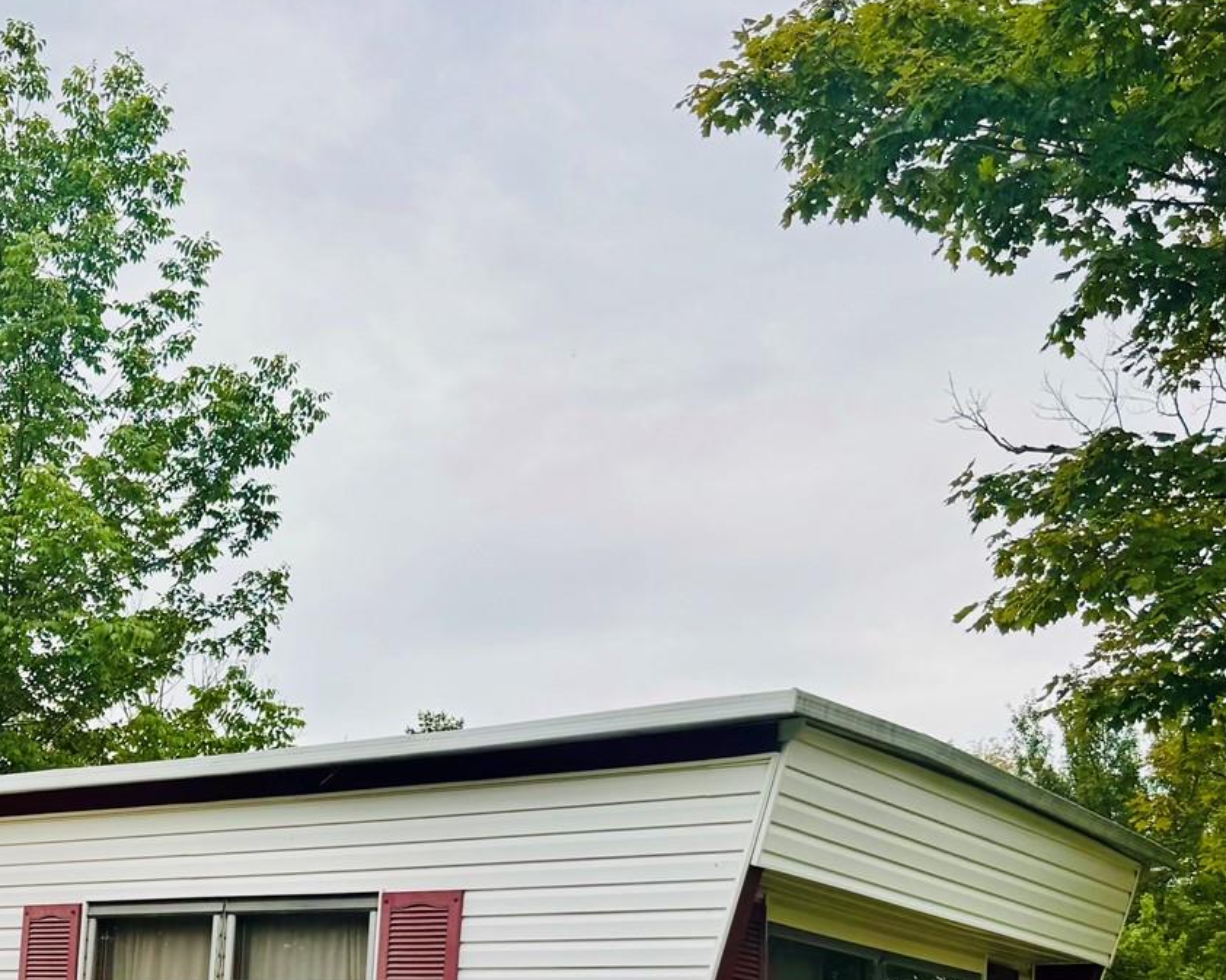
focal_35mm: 57
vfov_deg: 25.4
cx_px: 39
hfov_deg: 30.9
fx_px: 2068
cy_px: 964
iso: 80
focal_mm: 6.76
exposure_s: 1/495
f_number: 1.78
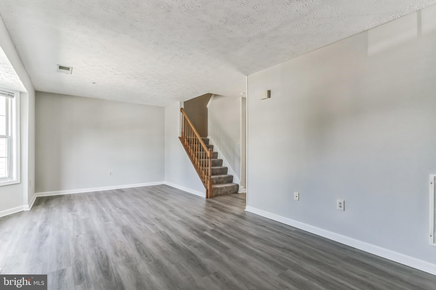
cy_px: 145
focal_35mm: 17
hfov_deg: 93.3
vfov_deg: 70.4
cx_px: 218
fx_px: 206
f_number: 8
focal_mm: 17
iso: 200
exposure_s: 1/30
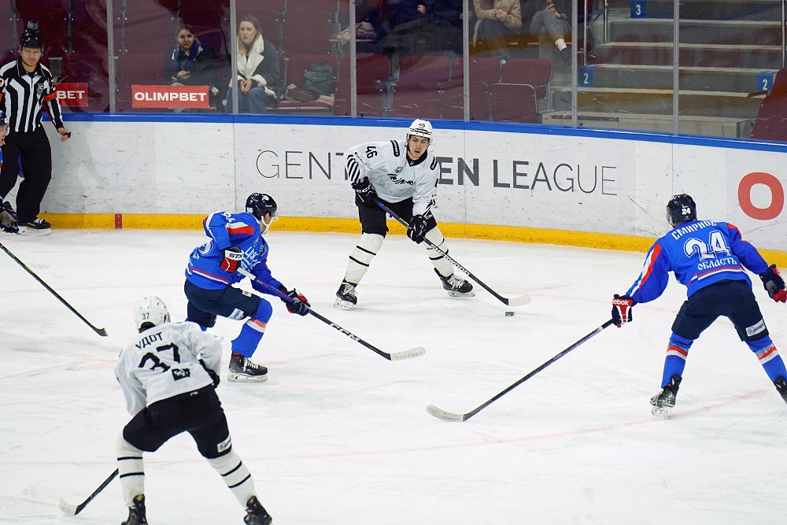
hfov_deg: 7.6
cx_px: 394
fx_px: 5903
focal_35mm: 270
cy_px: 262
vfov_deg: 5.1
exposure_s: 1/800
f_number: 4
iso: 1250
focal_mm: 180
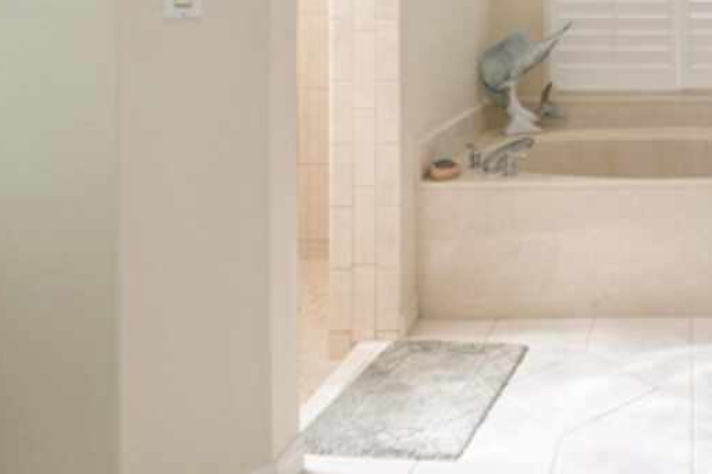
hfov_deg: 42.5
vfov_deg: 30.2
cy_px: -35
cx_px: 697
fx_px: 791
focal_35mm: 40
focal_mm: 16
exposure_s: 1/25
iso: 200
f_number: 8
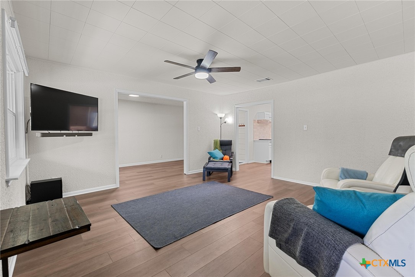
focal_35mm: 16
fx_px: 190
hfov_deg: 95.0
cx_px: 208
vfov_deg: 72.1
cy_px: 138
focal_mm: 16.5
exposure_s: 1/1.67
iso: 400
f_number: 10
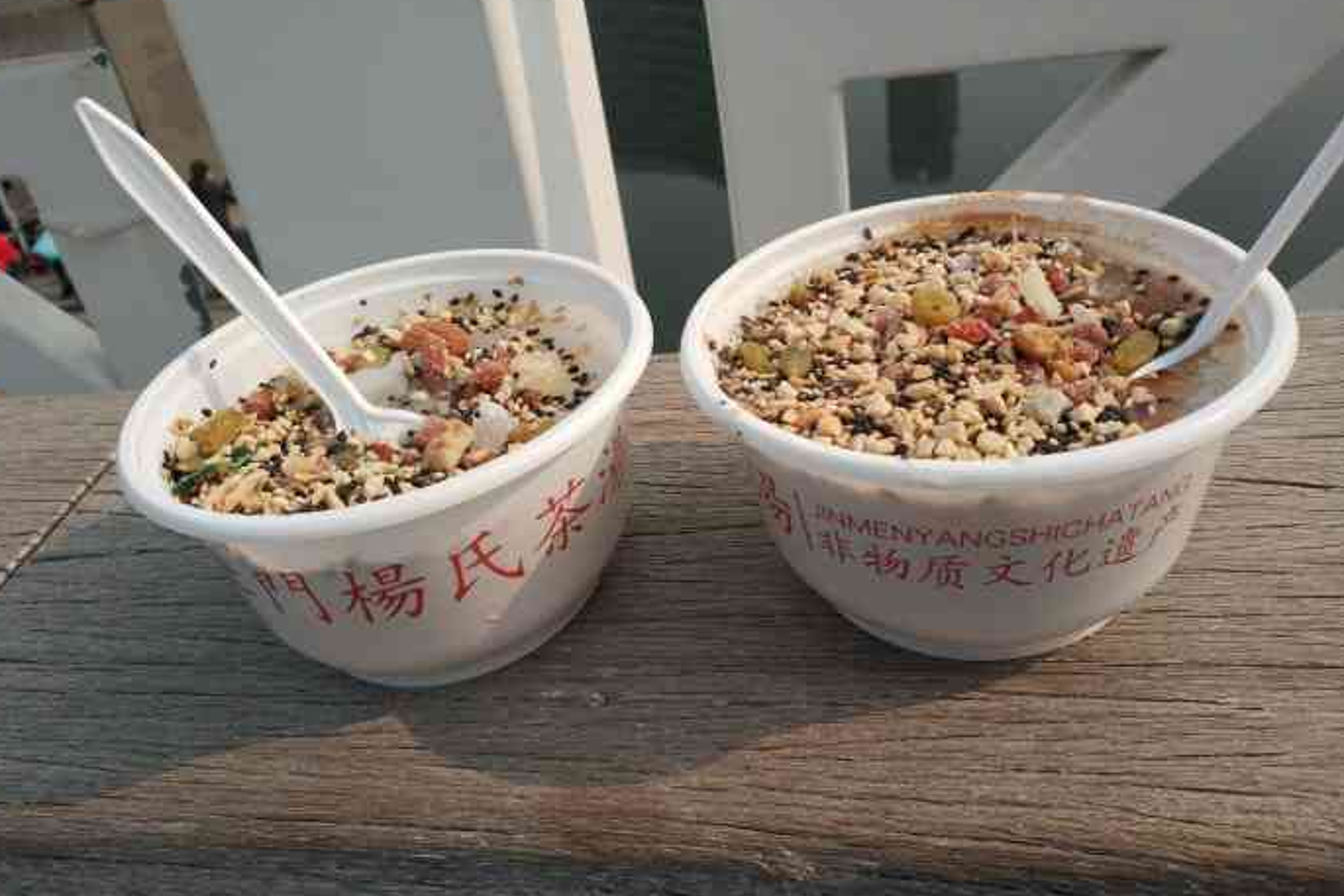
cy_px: 423
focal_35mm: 34
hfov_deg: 55.8
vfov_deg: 38.9
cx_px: 661
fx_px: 1270
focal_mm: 4.5
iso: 100
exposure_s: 1/1667
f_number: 2
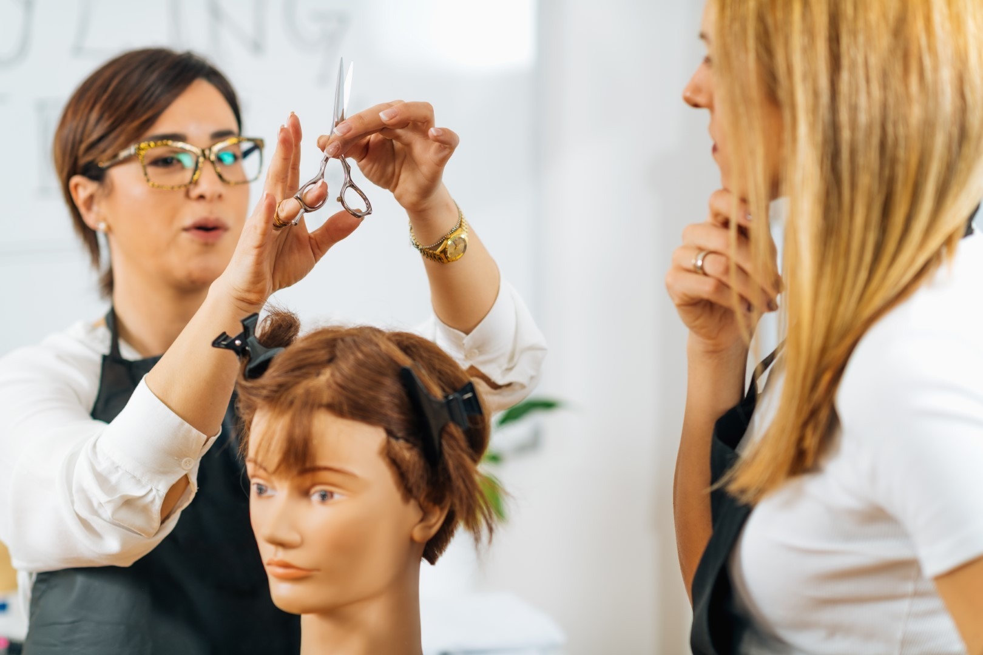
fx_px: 2321
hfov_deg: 23.9
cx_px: 492
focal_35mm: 85
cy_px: 328
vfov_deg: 16.1
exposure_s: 1/200
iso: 64
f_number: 2.5
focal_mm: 85
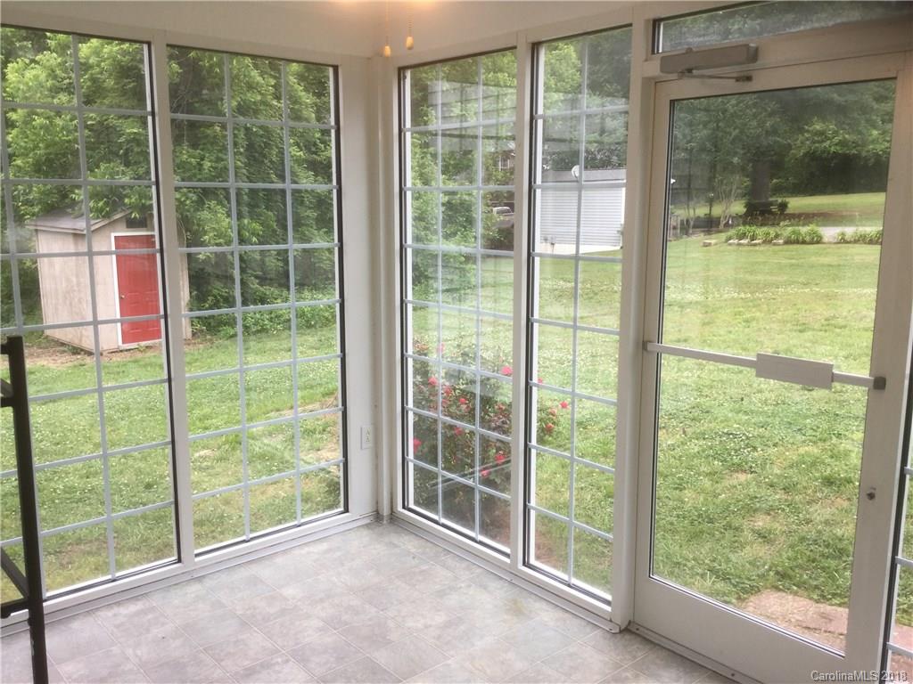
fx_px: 818
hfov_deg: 58.4
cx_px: 456
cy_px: 342
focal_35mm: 31
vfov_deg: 45.4
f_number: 2.4
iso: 25
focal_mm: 3.3
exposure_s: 1/120
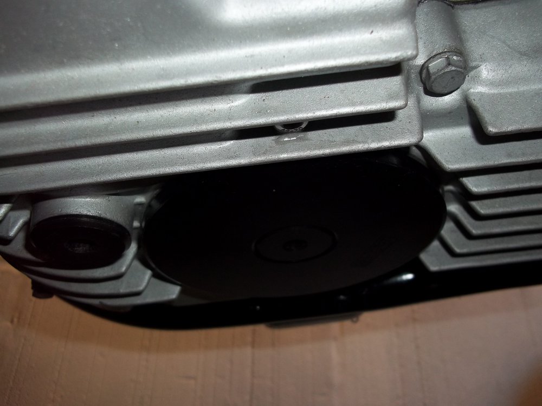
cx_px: 271
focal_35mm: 32
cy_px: 203
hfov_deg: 56.8
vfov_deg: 44.2
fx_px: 501
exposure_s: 1/30
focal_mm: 5.7
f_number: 2.9
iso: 80
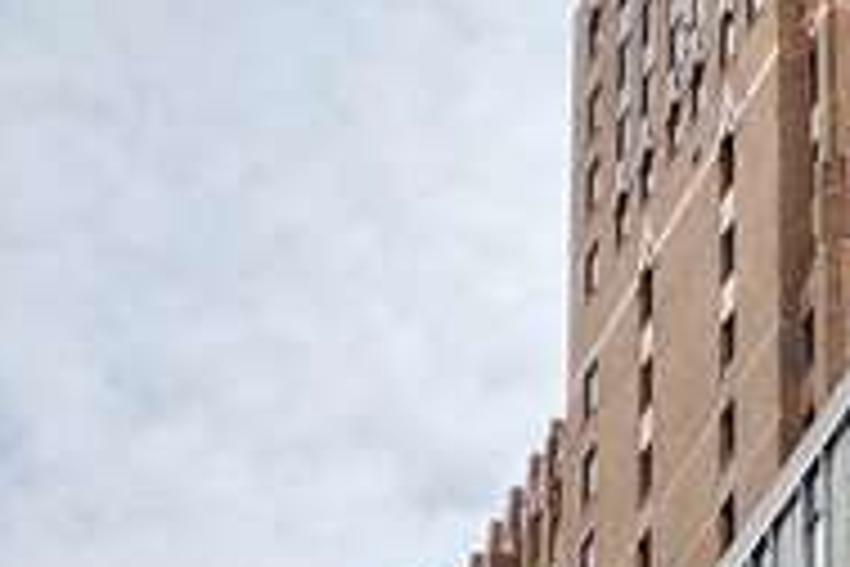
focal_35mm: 229
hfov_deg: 9.0
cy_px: 342
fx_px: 5407
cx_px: 724
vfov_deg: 6.0
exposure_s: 1/2083
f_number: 2
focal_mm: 6
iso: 20
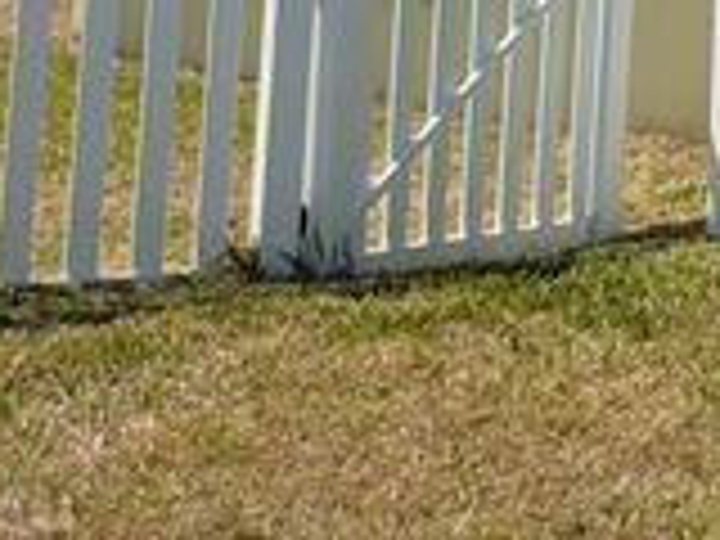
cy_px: -286
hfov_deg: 14.2
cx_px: 1537
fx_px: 2288
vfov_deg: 12.7
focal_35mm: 110
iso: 49
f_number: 1.89
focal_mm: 5.43
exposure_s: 1/1919
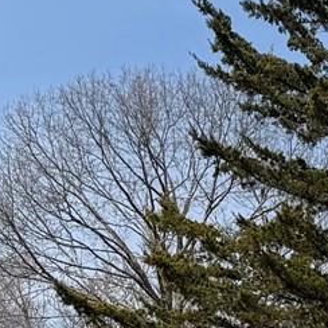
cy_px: 868
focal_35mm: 178
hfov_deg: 8.7
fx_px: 1908
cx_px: 842
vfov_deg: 8.7
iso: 80
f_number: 1.78
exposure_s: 1/4975
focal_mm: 6.76
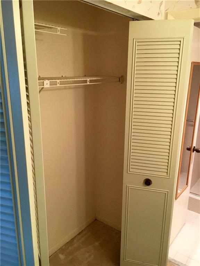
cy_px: 133
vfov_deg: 61.7
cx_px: 100
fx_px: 223
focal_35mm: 29
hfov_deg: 48.2
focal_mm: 4.15
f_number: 2.2
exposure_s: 1/30
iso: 250
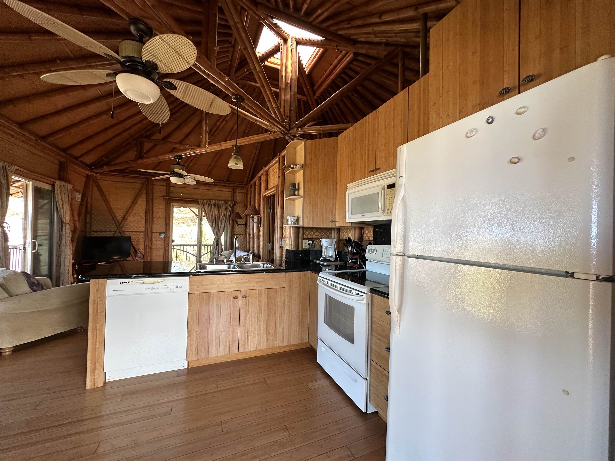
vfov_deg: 85.7
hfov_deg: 102.1
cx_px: 308
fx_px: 249
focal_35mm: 14
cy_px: 230
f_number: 2.2
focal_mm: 2.22
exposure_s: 1/99
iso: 125
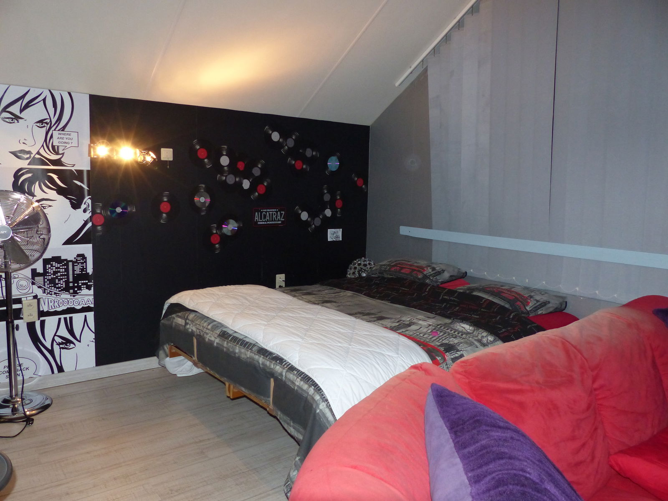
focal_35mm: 26
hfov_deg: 67.3
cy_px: 250
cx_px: 334
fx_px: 502
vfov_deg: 53.1
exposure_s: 1/40
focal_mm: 4.7
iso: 400
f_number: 2.8
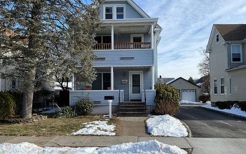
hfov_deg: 61.2
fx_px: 208
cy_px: 84
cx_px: 123
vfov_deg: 40.6
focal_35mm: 31
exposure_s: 1/1412
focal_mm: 3
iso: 25
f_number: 1.8
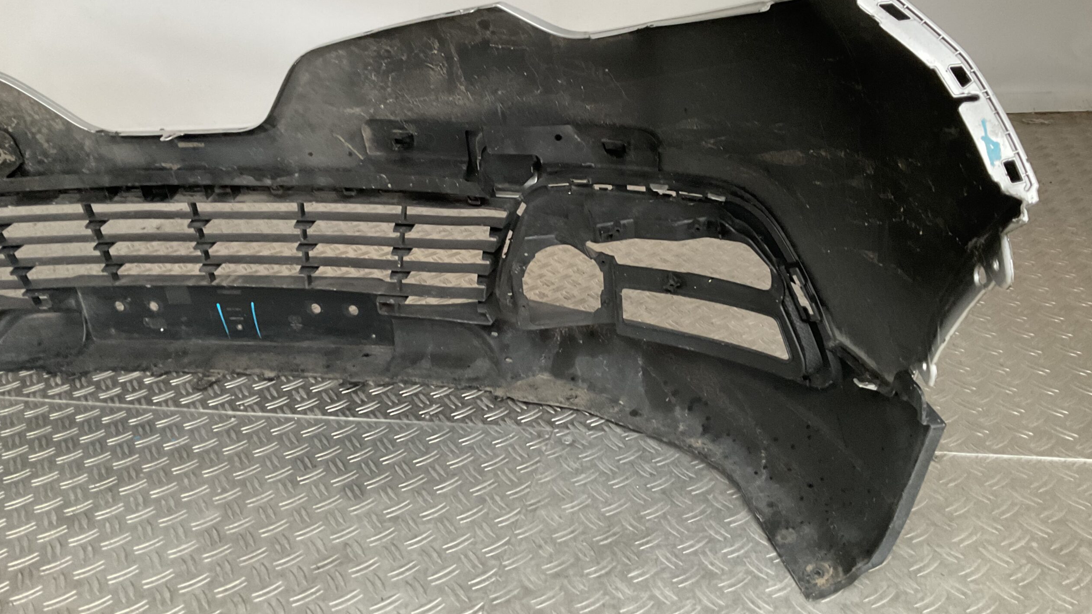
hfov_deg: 61.0
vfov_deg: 36.6
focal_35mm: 32
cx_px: 543
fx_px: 927
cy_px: 268
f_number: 1.8
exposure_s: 1/60
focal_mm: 3
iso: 250
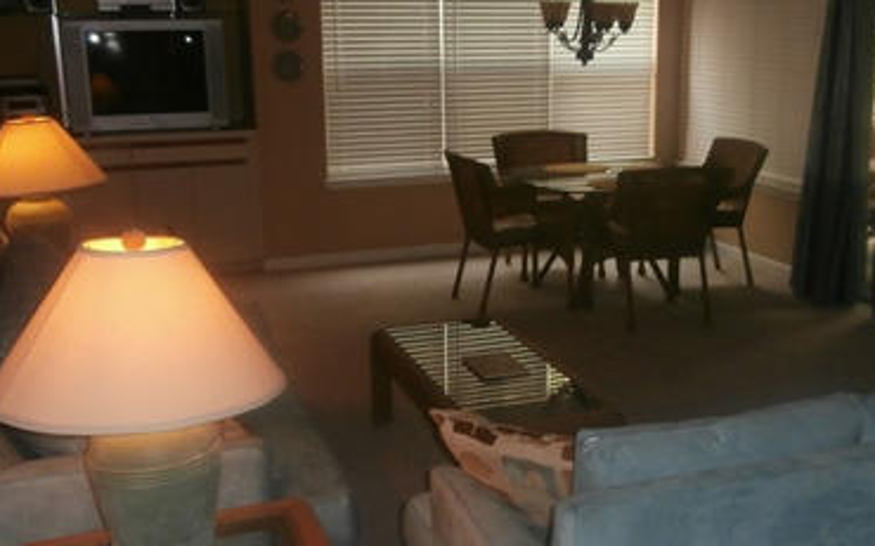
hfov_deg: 45.1
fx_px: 1049
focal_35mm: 44
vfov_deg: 29.2
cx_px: 508
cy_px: 262
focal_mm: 4.2
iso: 200
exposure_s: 1/30
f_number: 3
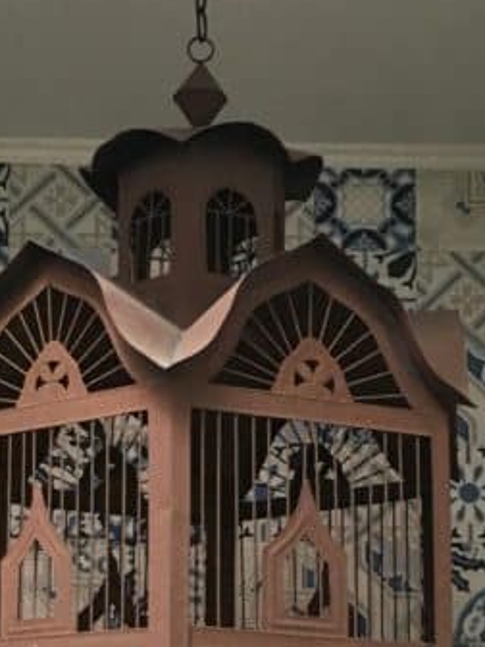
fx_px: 1719
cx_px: 223
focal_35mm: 92
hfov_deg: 16.1
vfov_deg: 20.7
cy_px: 629
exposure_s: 1/20
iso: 200
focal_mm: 4.15
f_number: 2.2
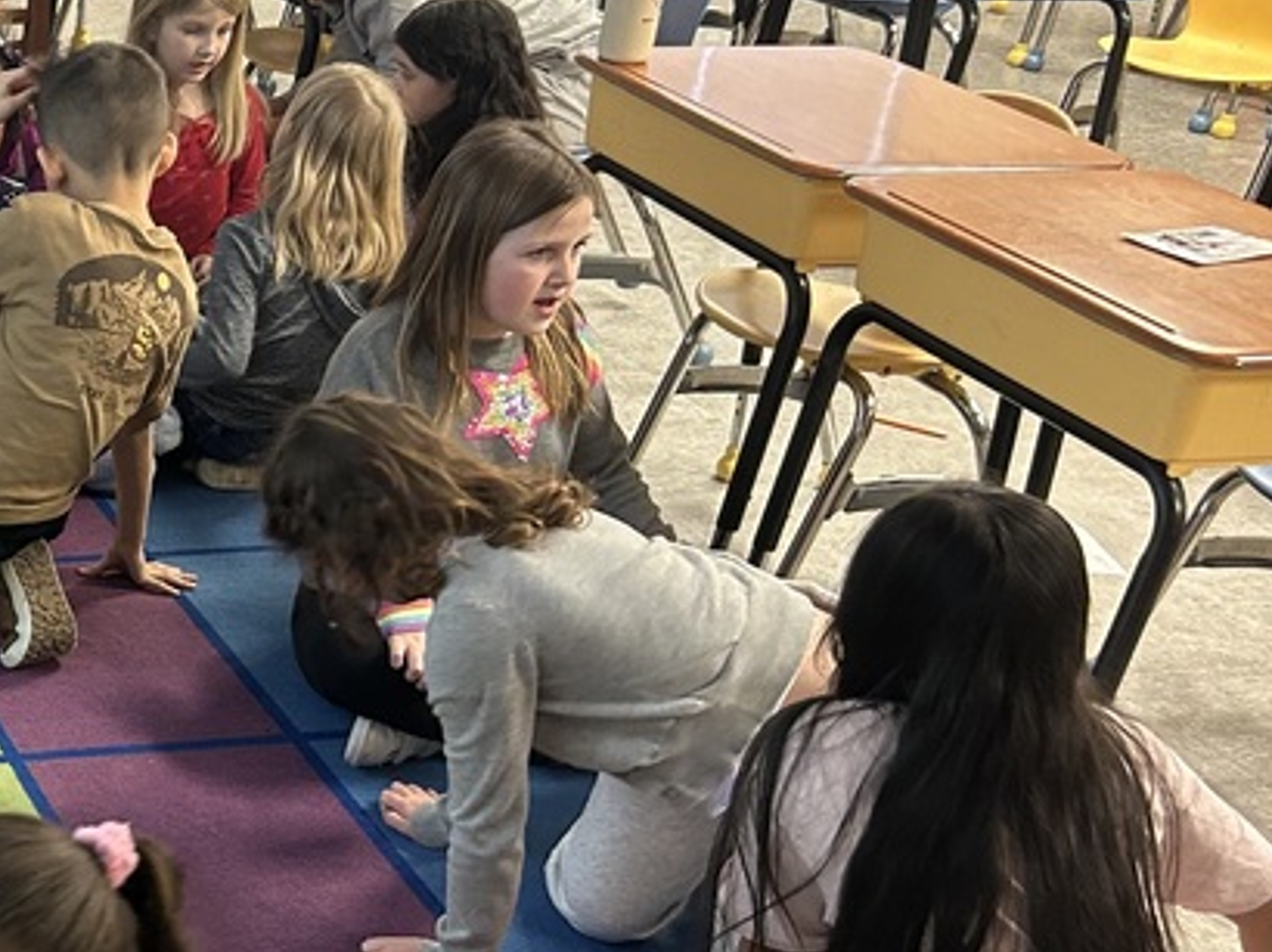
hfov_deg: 26.5
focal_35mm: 65
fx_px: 2387
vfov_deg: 22.5
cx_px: -264
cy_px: 608
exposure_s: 1/60
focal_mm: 5.7
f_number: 1.5
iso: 200
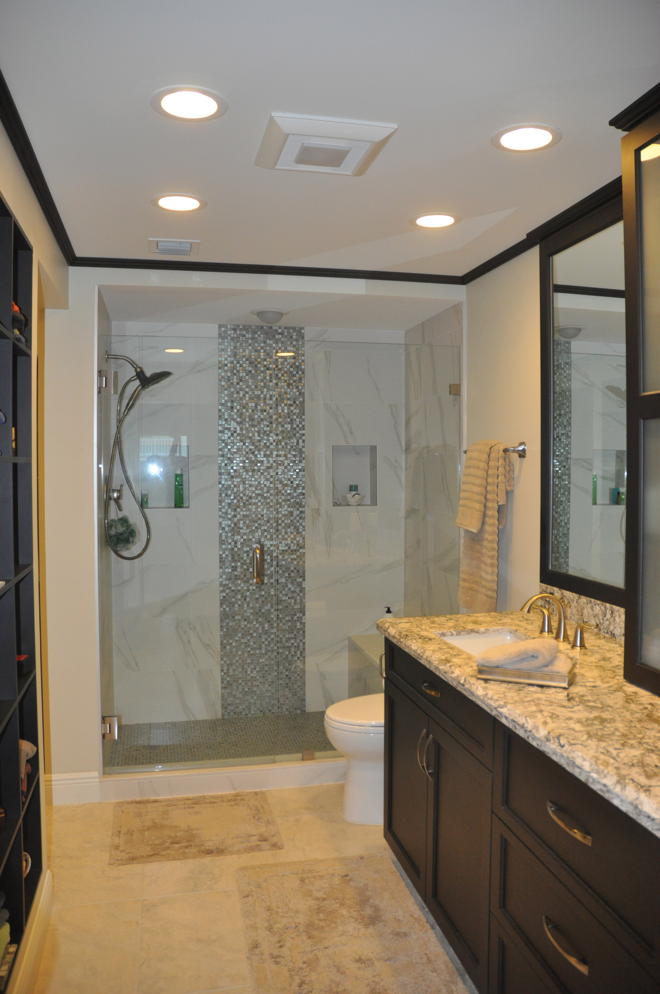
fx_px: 744
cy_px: 497
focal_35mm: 27
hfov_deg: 47.8
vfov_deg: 67.4
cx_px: 330
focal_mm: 18
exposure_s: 1/125
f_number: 3.5
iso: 800
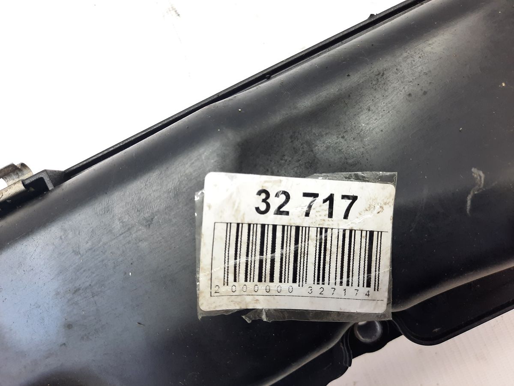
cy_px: 193
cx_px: 257
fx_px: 371
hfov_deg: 69.4
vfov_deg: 54.9
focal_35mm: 25
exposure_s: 1/50
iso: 125
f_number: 2
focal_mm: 4.6
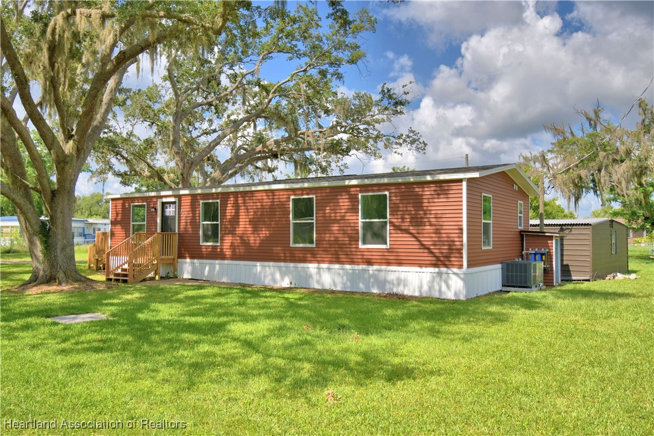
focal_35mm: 30
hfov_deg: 61.9
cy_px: 218
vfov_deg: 43.6
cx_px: 327
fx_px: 545
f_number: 5.6
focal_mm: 20
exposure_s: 1/800
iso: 100
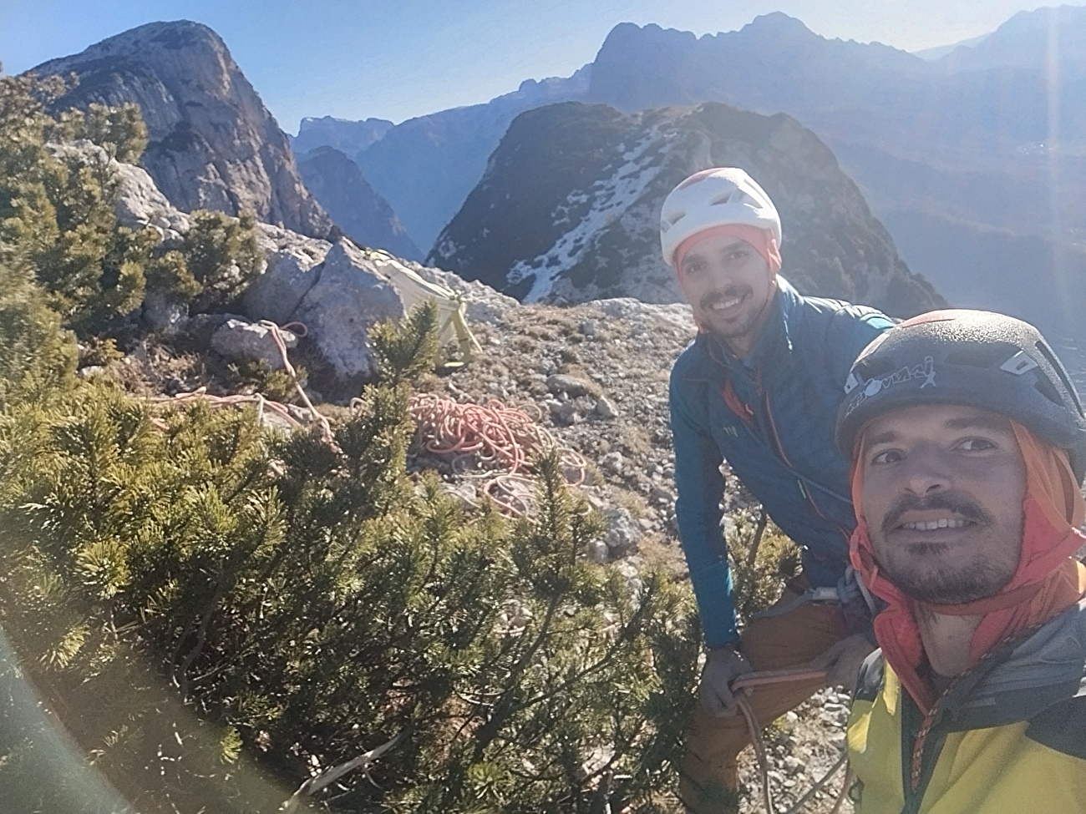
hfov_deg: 71.6
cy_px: 407
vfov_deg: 56.8
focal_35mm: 24
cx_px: 543
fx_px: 753
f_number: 2.4
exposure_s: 1/946
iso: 50
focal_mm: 3.26
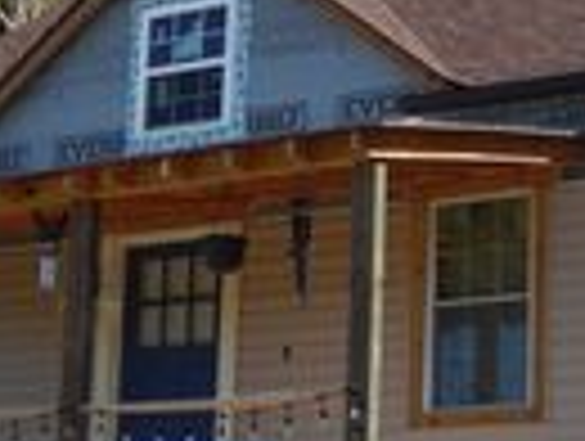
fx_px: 2015
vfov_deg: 12.5
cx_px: 396
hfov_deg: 16.5
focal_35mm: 119
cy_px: 218
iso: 200
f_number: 6.5
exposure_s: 1/640
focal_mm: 5.6
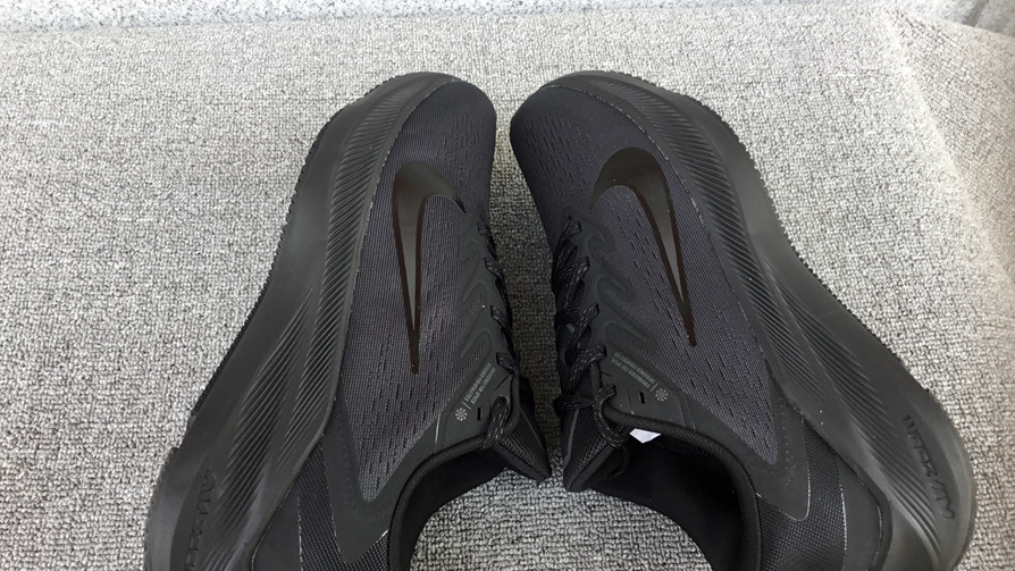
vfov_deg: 34.6
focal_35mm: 34
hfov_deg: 58.0
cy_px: 325
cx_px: 506
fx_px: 915
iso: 32
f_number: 2.4
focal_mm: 3.3
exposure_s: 1/100
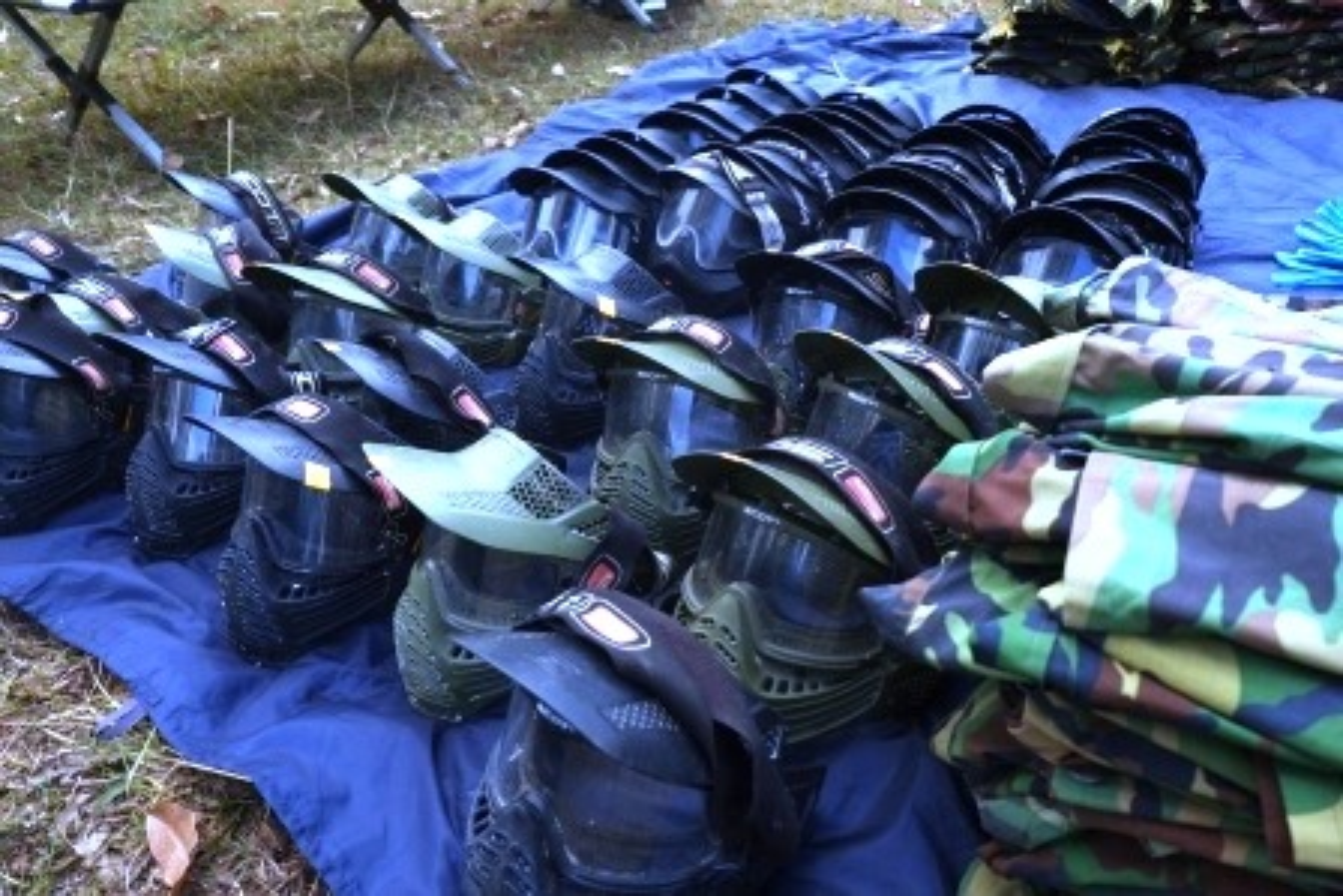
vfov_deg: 53.2
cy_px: 448
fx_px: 896
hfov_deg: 73.7
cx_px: 672
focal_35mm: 24
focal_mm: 16
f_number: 4
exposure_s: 1/800
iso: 320
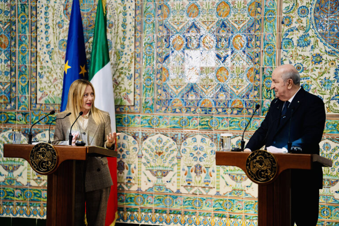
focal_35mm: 117
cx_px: 170
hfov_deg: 17.5
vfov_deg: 11.7
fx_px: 1102
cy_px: 113
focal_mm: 117
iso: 1250
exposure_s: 1/250
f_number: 2
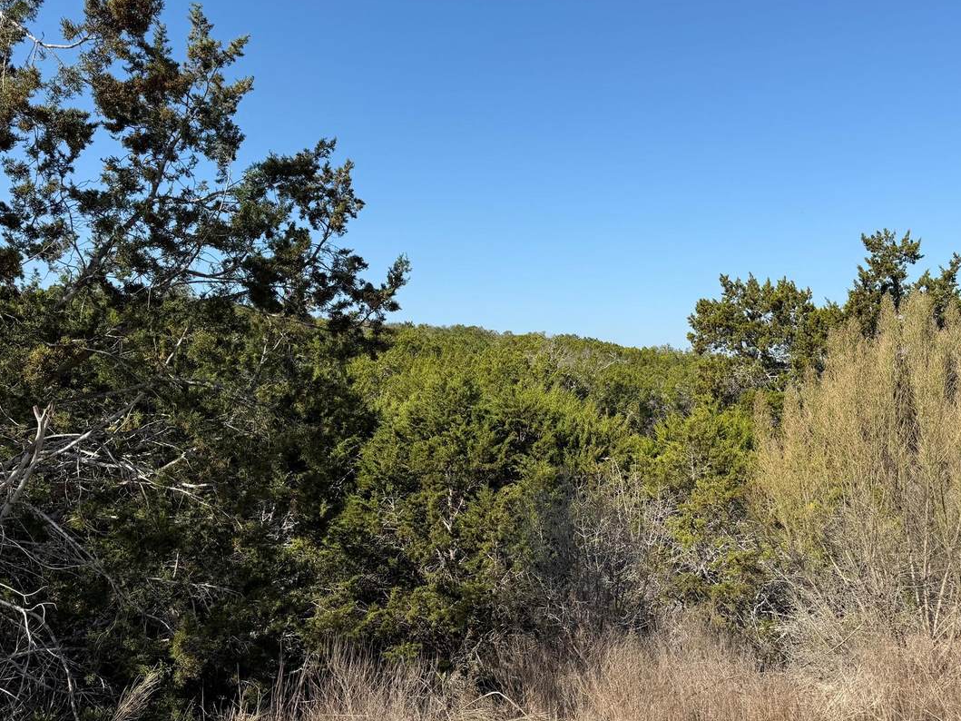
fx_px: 805
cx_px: 566
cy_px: 359
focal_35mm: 29
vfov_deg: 48.2
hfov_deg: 61.2
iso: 80
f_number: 1.78
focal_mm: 6.76
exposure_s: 1/3584
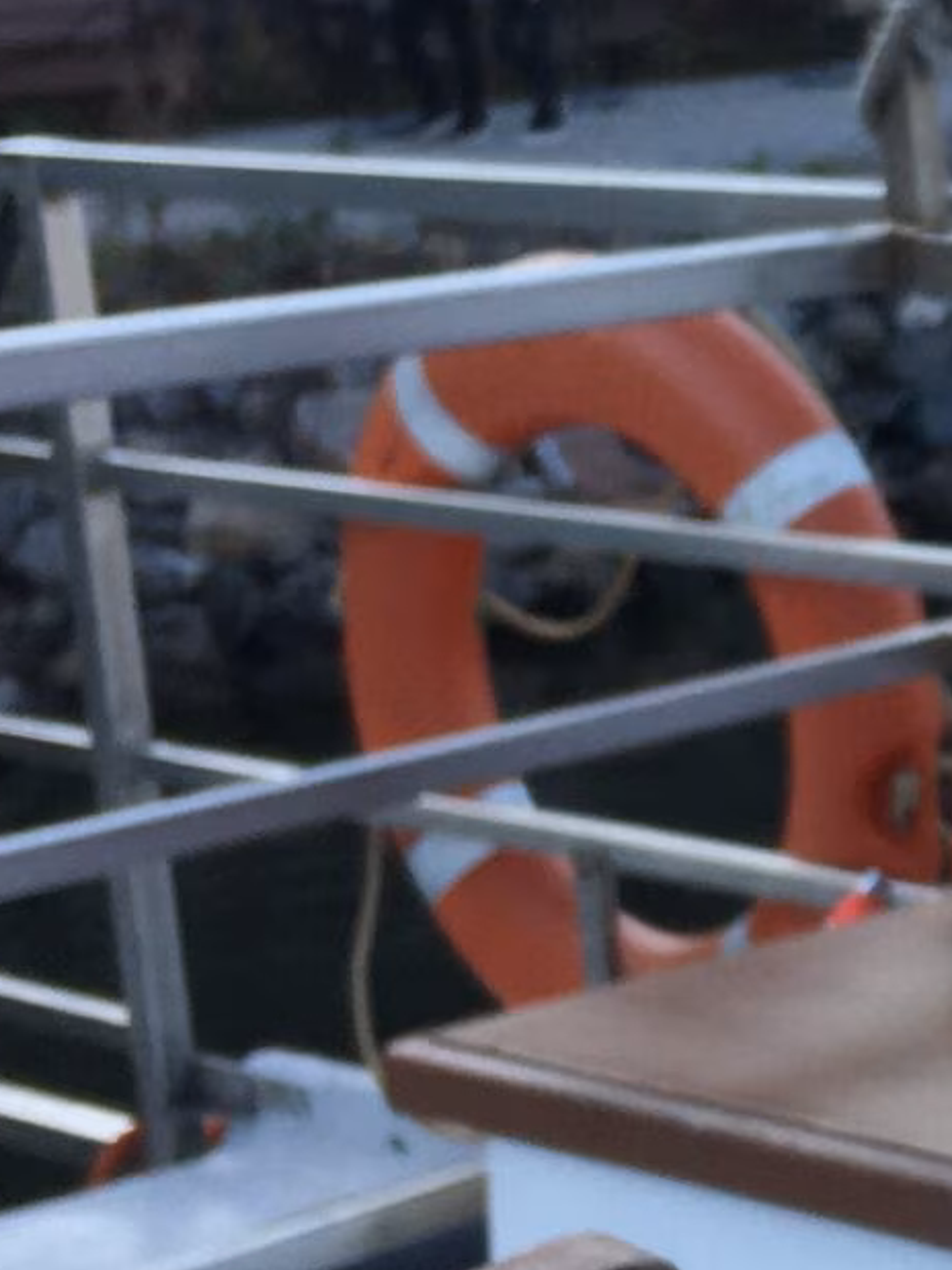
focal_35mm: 120
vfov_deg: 16.3
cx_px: 1709
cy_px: 324
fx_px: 4402
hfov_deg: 11.5
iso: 25
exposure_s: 1/354
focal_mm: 4.15
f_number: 2.2
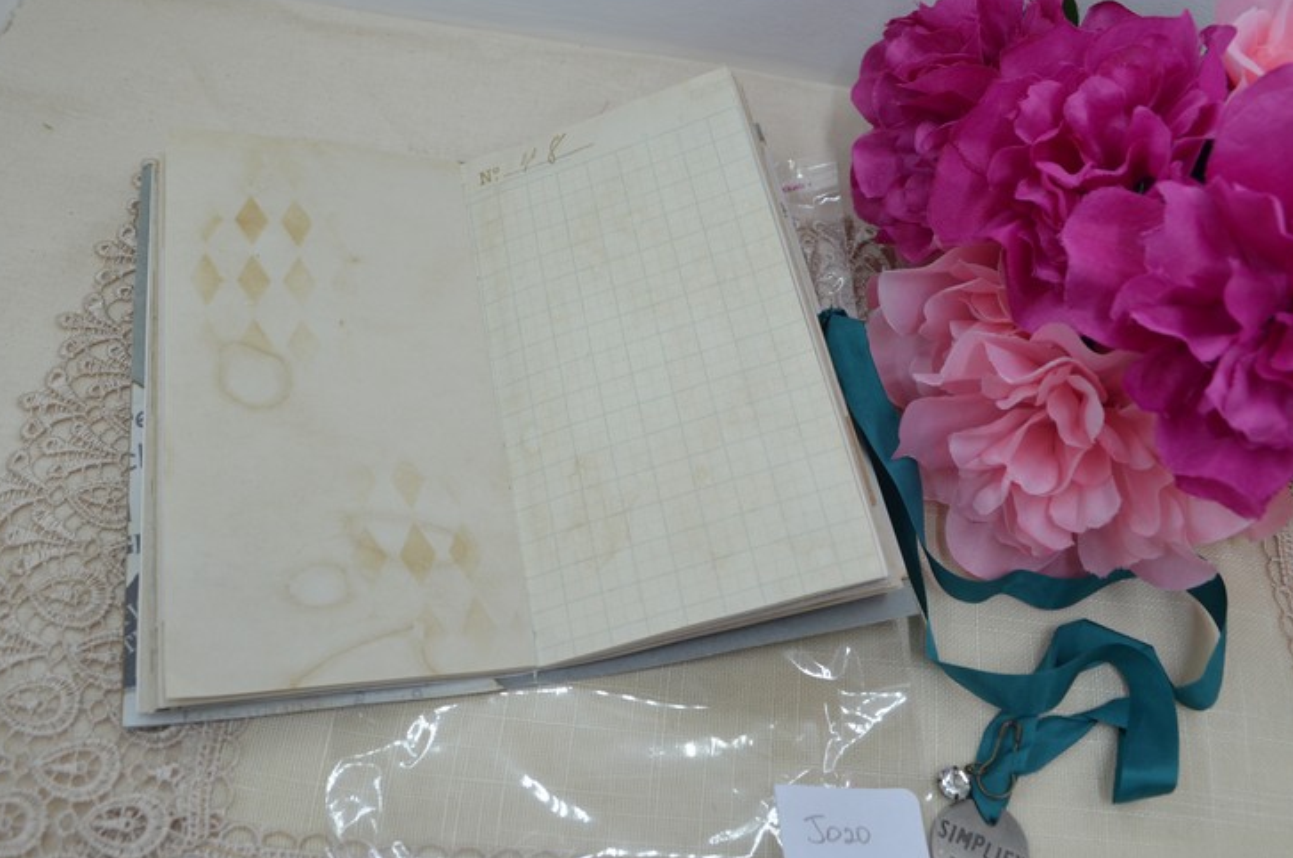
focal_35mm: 33
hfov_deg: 57.3
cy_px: 406
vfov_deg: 39.8
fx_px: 1183
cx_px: 631
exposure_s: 1/60
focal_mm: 20
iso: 360
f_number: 8
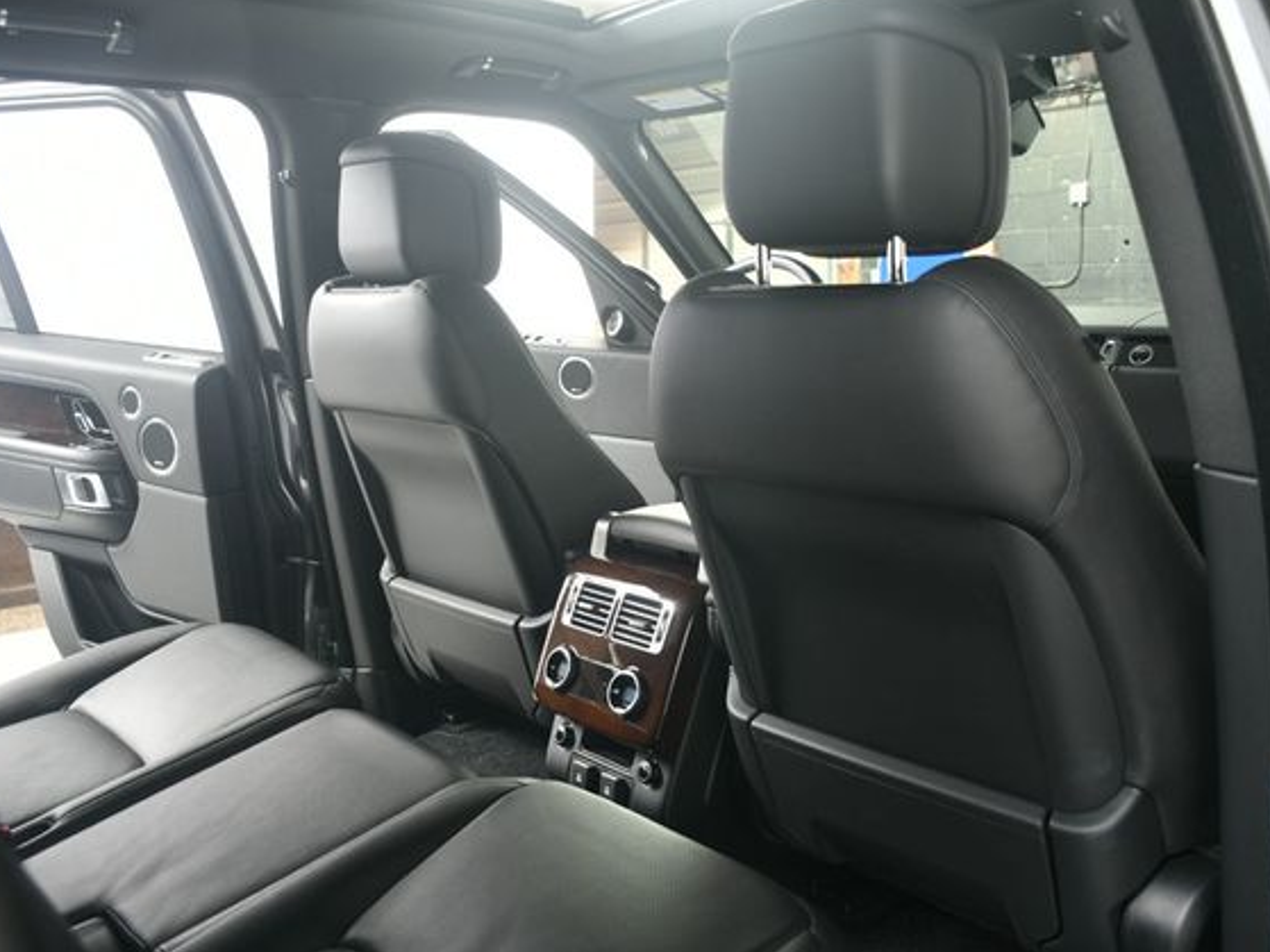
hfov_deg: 55.4
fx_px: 1210
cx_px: 627
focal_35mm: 33
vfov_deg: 42.9
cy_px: 473
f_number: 3.5
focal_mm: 20
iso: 100
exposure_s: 1/160
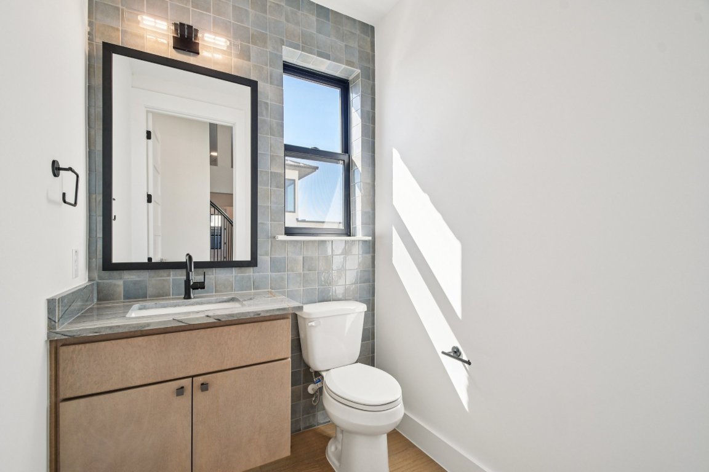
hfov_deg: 100.4
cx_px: 354
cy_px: 236
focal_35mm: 15
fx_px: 295
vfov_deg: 77.3
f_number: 8
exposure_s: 1/50
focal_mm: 10
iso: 400
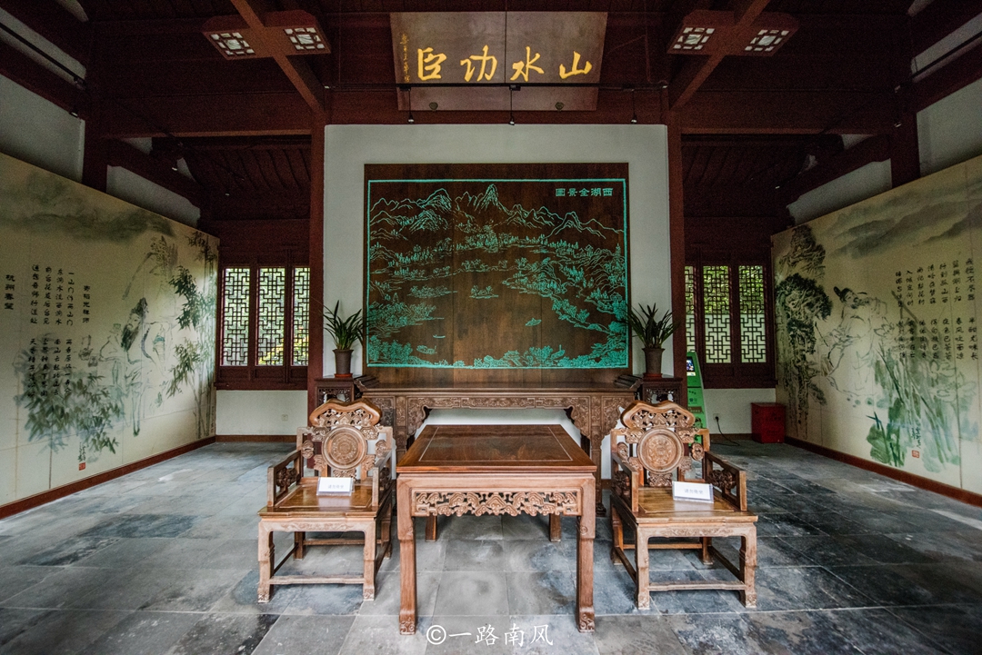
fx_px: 382
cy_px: 328
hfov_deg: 104.2
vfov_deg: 81.3
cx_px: 491
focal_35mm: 14
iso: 2500
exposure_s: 1/100
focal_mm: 14
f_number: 5.6
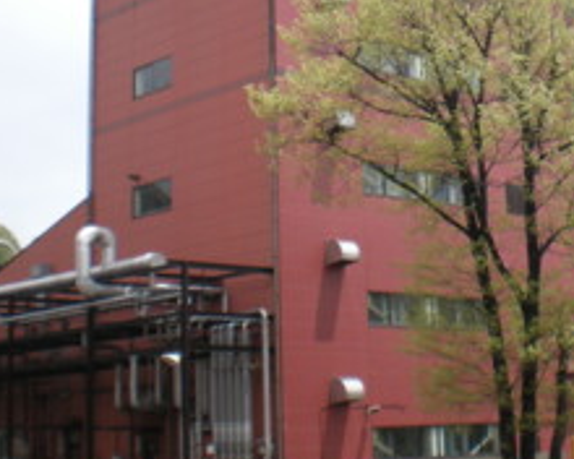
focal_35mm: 76
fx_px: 1291
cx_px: 449
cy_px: 104
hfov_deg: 24.7
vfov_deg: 20.0
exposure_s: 1/275
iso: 64
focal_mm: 6.3
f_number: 4.6
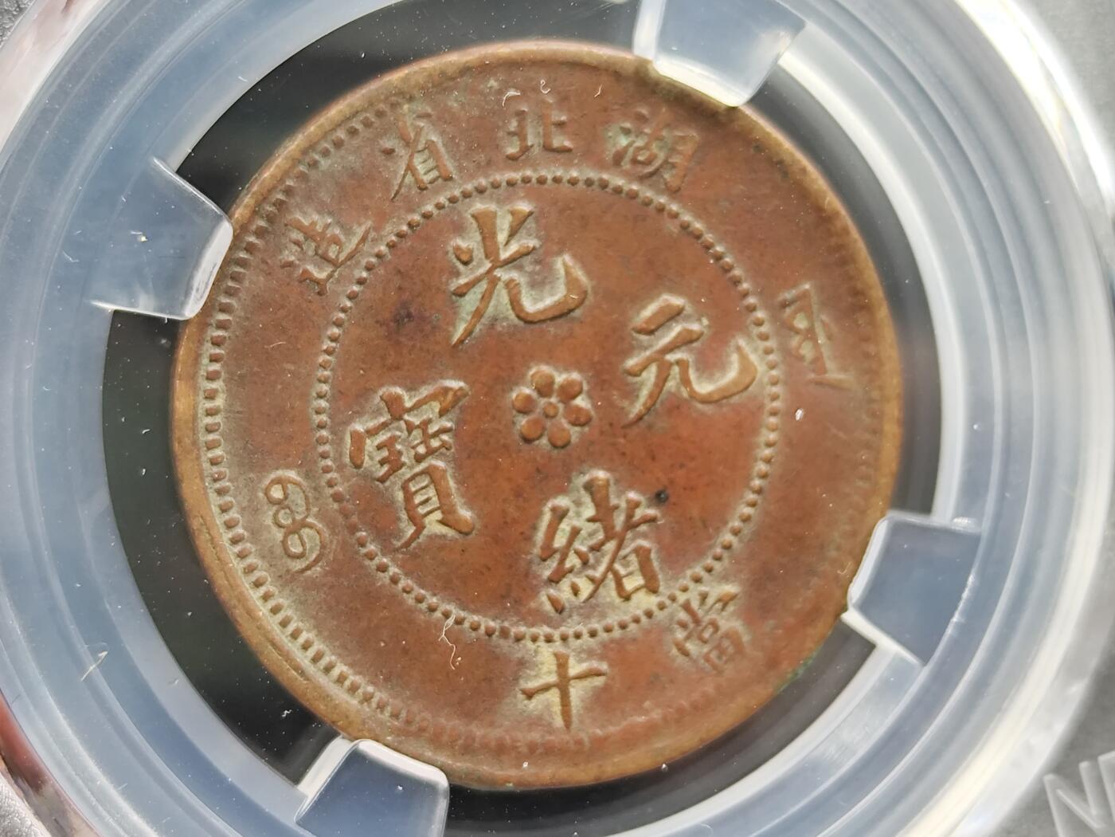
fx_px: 2609
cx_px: 558
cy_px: 418
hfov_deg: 24.1
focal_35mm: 81
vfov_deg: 18.2
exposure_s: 1/50
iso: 80
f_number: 1.65
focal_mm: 6.14
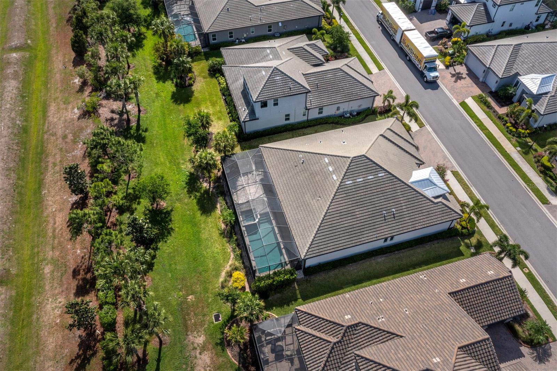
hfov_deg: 65.5
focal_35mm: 28
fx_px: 433
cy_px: 186
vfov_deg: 46.4
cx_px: 278
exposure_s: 1/800
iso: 100
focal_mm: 10.26
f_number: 7.1
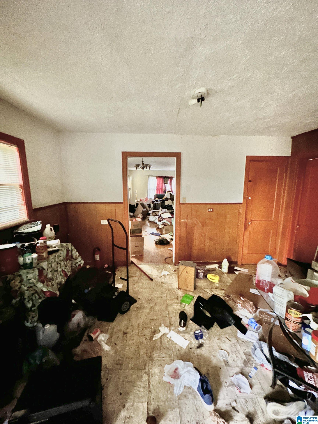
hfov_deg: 85.7
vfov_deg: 102.1
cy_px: 212
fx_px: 171
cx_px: 159
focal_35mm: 14
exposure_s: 1/8
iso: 2000
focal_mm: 2.22
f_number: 2.2
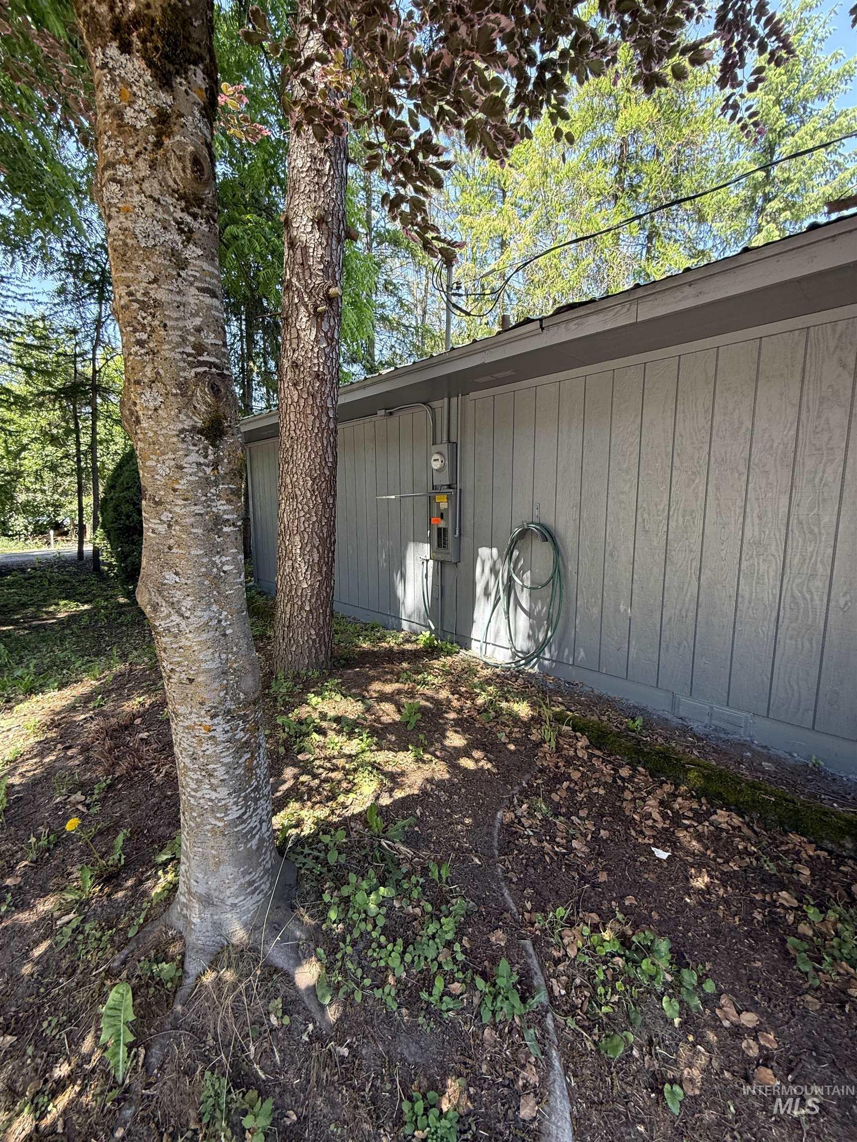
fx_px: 462
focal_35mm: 14
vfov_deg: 102.1
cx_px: 428
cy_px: 571
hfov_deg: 85.7
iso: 64
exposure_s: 1/99
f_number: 2.2
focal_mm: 2.22
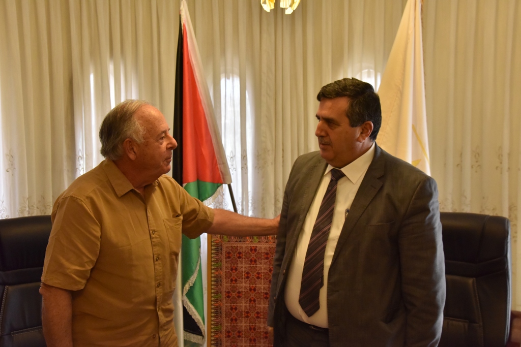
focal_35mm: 46
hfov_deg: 42.7
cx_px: 260
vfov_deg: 29.3
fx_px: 666
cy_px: 174
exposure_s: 1/250
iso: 3200
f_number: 8
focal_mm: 46
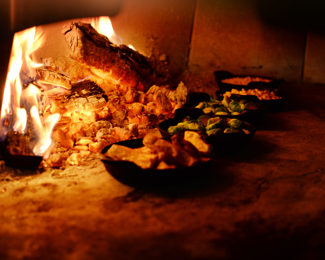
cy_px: 128
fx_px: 548
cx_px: 176
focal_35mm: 57
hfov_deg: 33.0
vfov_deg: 26.7
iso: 1600
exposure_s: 1/60
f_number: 4
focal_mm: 50
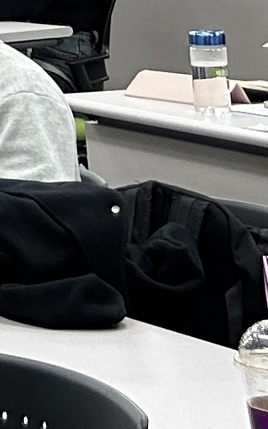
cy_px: -474
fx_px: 2491
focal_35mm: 213
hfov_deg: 5.4
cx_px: -821
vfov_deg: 9.2
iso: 80
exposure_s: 1/120
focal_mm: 5.7
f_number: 1.5
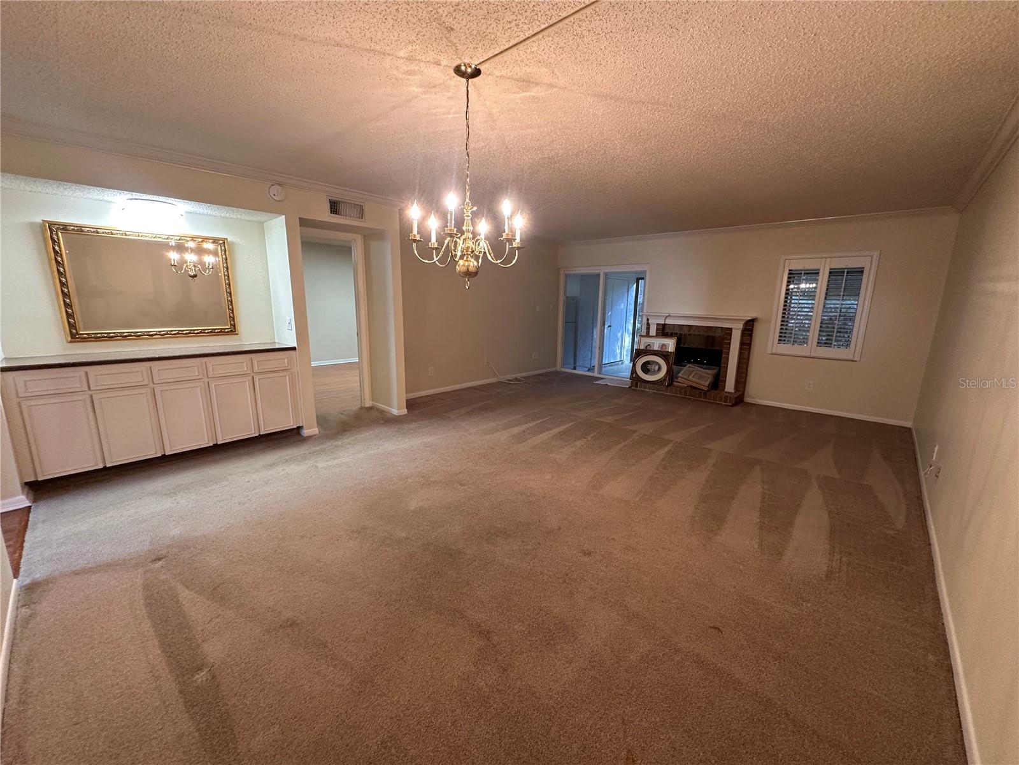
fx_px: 412
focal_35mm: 14
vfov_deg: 85.7
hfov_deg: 102.1
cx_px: 510
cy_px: 382
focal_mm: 2.22
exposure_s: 1/60
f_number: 2.2
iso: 320
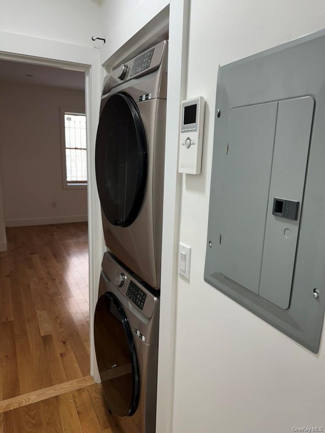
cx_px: 162
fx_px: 300
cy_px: 216
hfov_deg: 56.8
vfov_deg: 71.6
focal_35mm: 24
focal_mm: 6.86
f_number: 1.78
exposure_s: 1/120
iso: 100
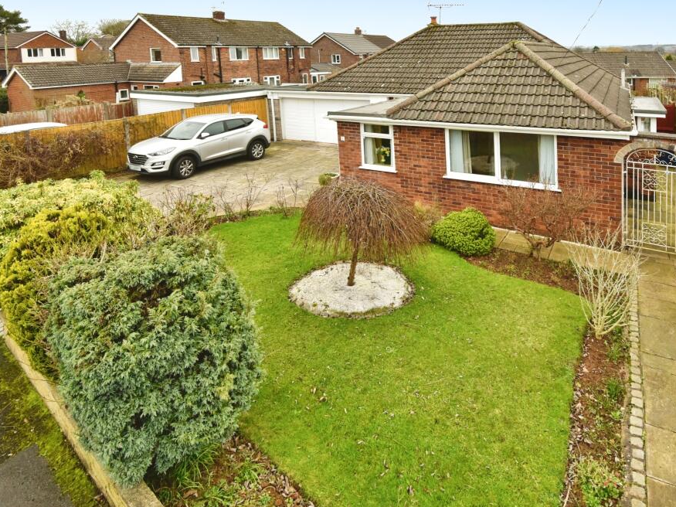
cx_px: 394
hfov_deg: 87.0
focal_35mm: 18
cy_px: 245
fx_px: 351
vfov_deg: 71.6
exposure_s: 1/250
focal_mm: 16
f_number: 5.6
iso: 640
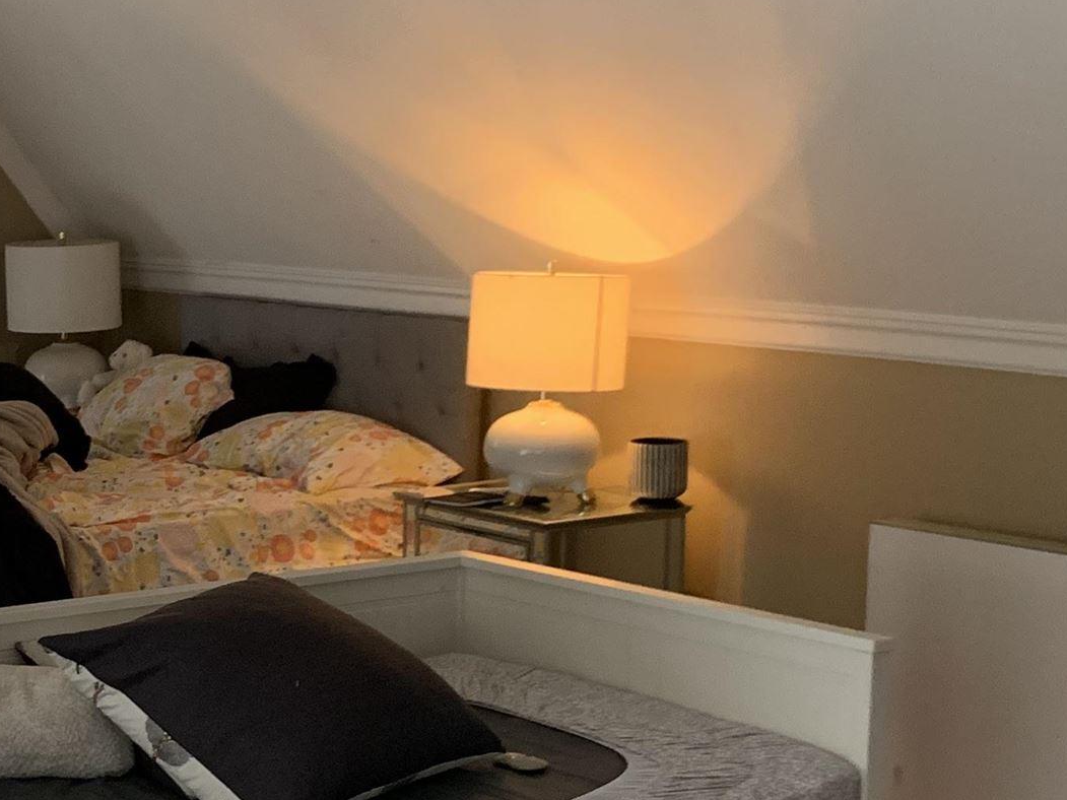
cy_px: 607
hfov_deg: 24.8
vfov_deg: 19.2
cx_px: 88
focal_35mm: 76
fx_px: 2342
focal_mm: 4.25
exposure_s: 1/60
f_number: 1.8
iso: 320
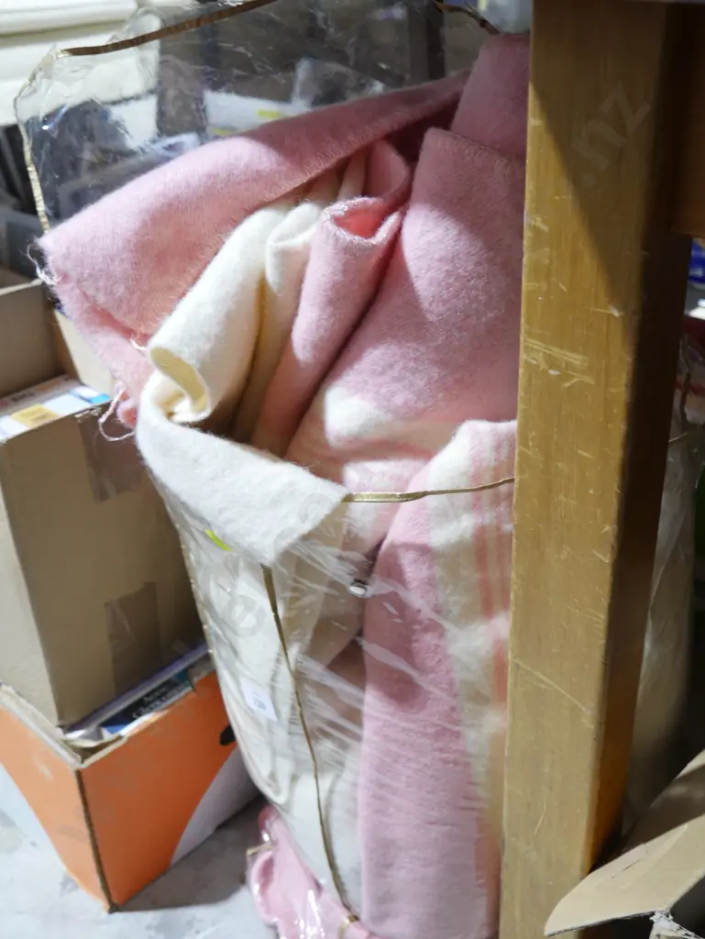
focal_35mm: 38
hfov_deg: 37.8
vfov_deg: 49.0
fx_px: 1031
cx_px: 352
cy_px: 470
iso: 1000
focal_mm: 19
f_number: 4.1
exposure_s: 1/60
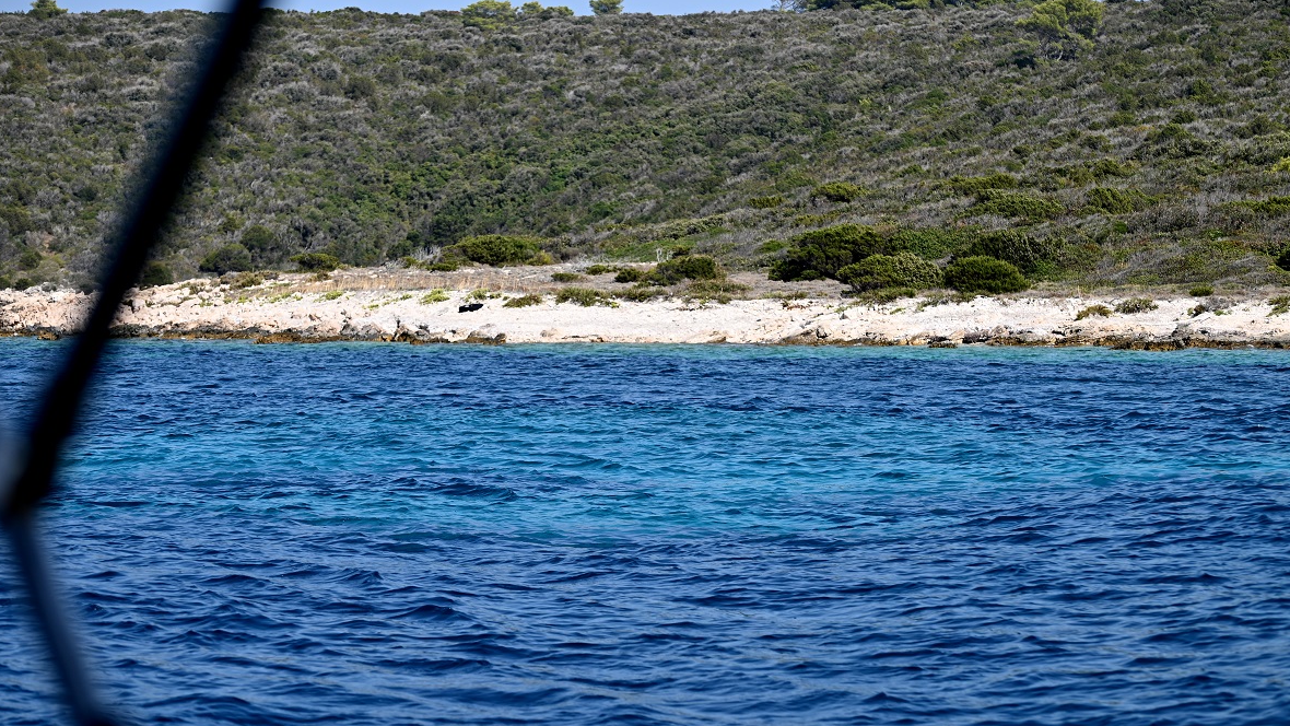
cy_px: 435
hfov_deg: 16.9
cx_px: 662
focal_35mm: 127
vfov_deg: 9.5
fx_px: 4345
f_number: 5.6
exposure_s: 1/500
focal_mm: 110
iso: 100
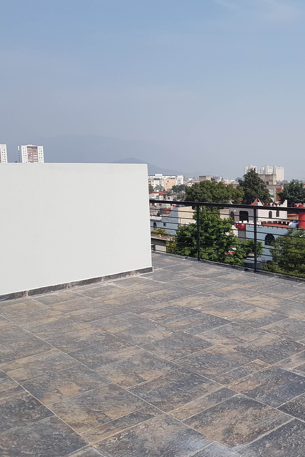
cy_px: 229
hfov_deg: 34.3
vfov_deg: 51.9
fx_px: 470
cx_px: 265
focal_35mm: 37
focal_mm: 4.2
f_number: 1.7
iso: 40
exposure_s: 1/2648
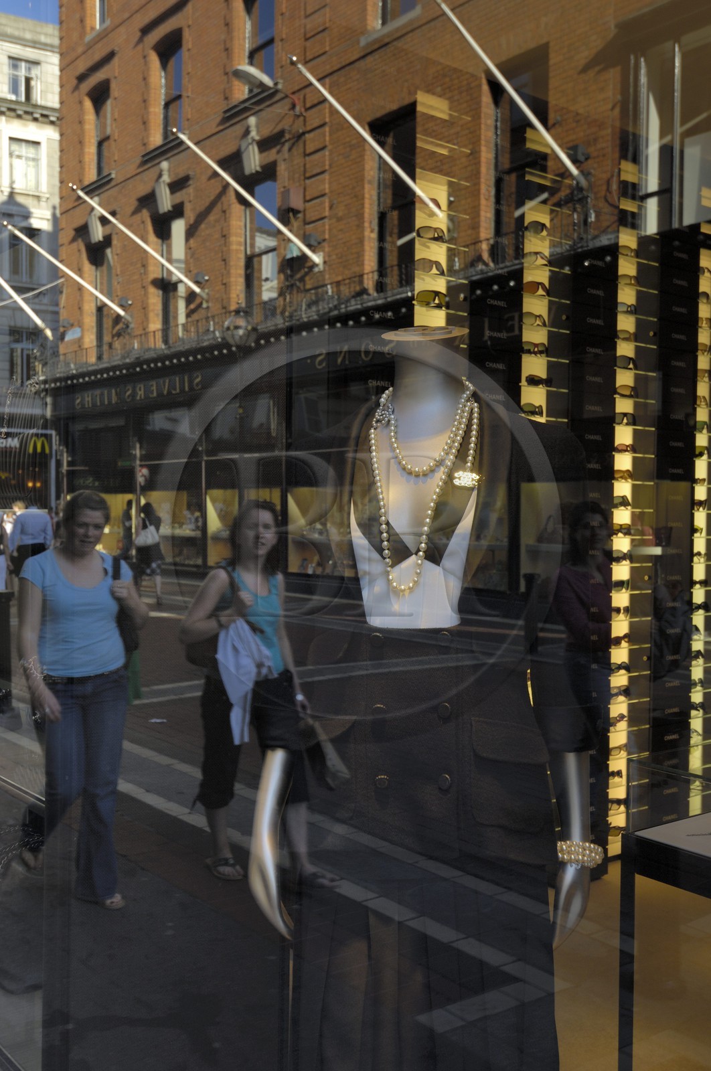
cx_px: 356
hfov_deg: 36.8
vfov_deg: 53.2
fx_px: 1070
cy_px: 536
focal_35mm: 36
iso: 100
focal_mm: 24
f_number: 4.8
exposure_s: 1/100
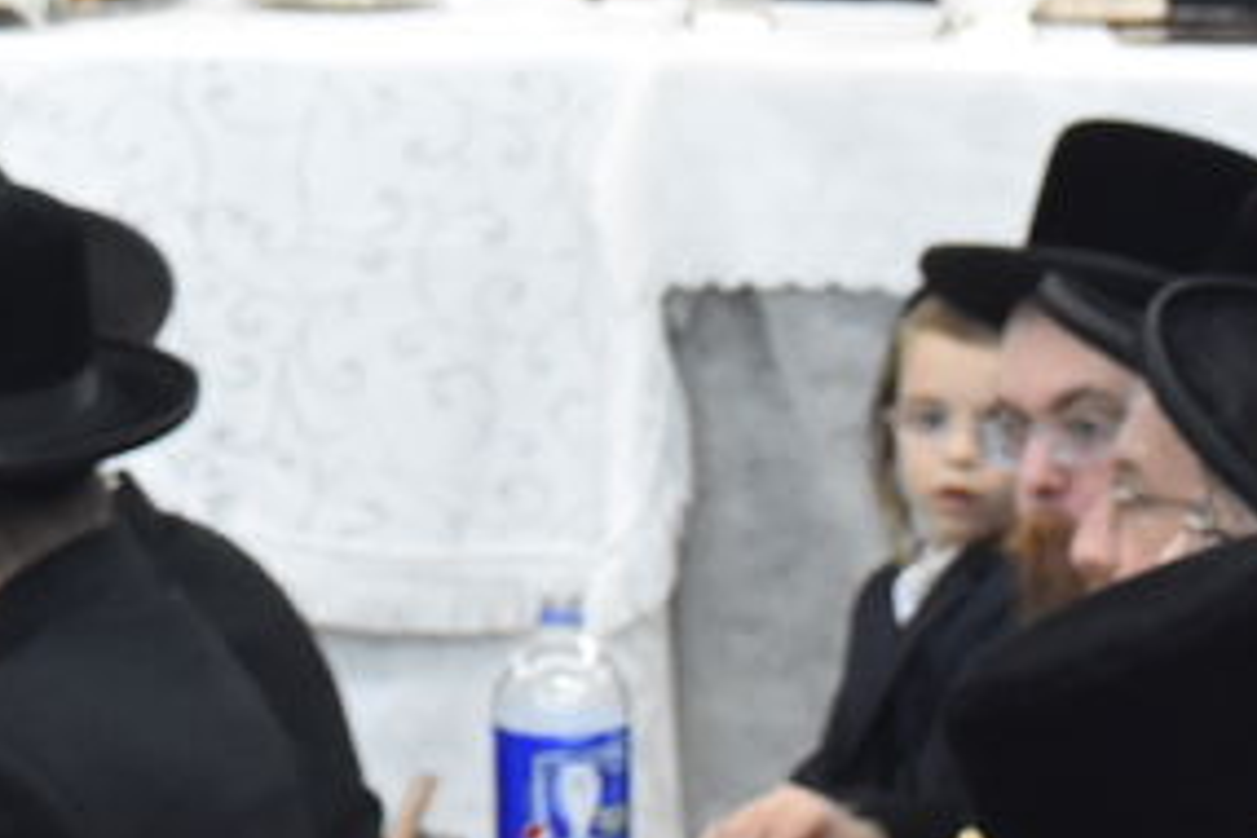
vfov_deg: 6.1
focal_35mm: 221
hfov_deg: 9.2
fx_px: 7716
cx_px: -40
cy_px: -410
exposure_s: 1/100
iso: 1600
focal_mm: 30
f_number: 5.6
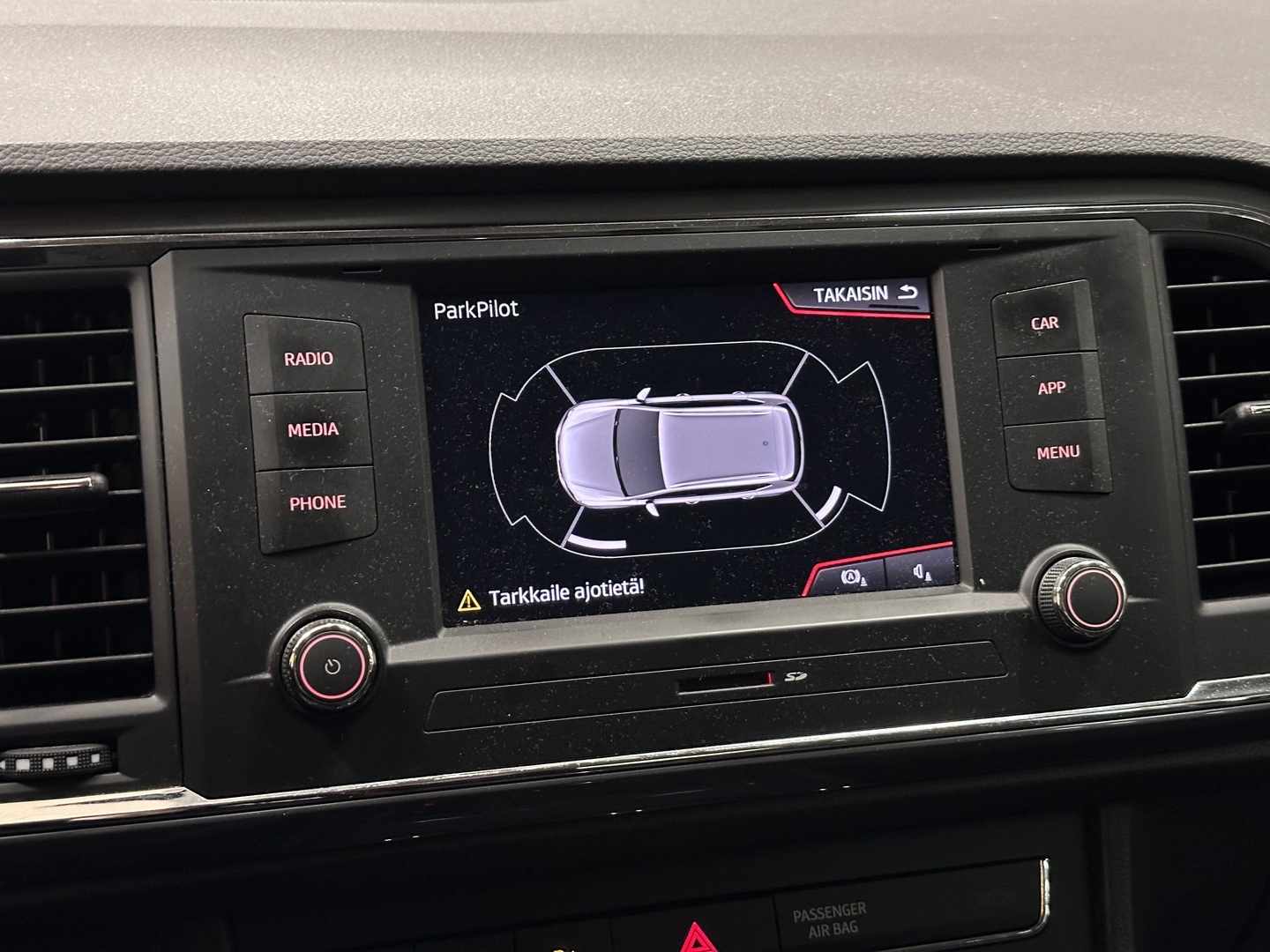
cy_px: 476
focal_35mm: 48
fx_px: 1761
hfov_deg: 39.7
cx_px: 635
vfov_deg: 30.3
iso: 500
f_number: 1.78
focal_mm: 6.86
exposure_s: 1/33
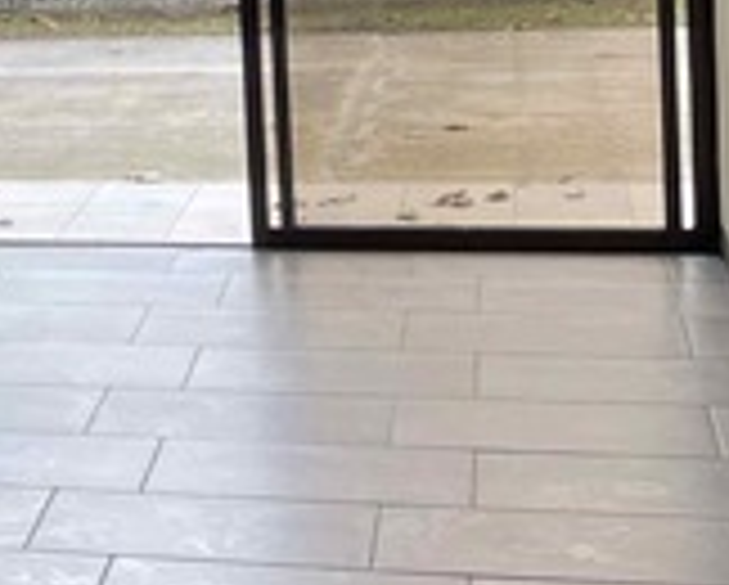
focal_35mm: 125
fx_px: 2700
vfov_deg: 12.2
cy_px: -9
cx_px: -666
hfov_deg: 13.5
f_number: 1.6
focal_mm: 4.2
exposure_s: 1/241
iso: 32
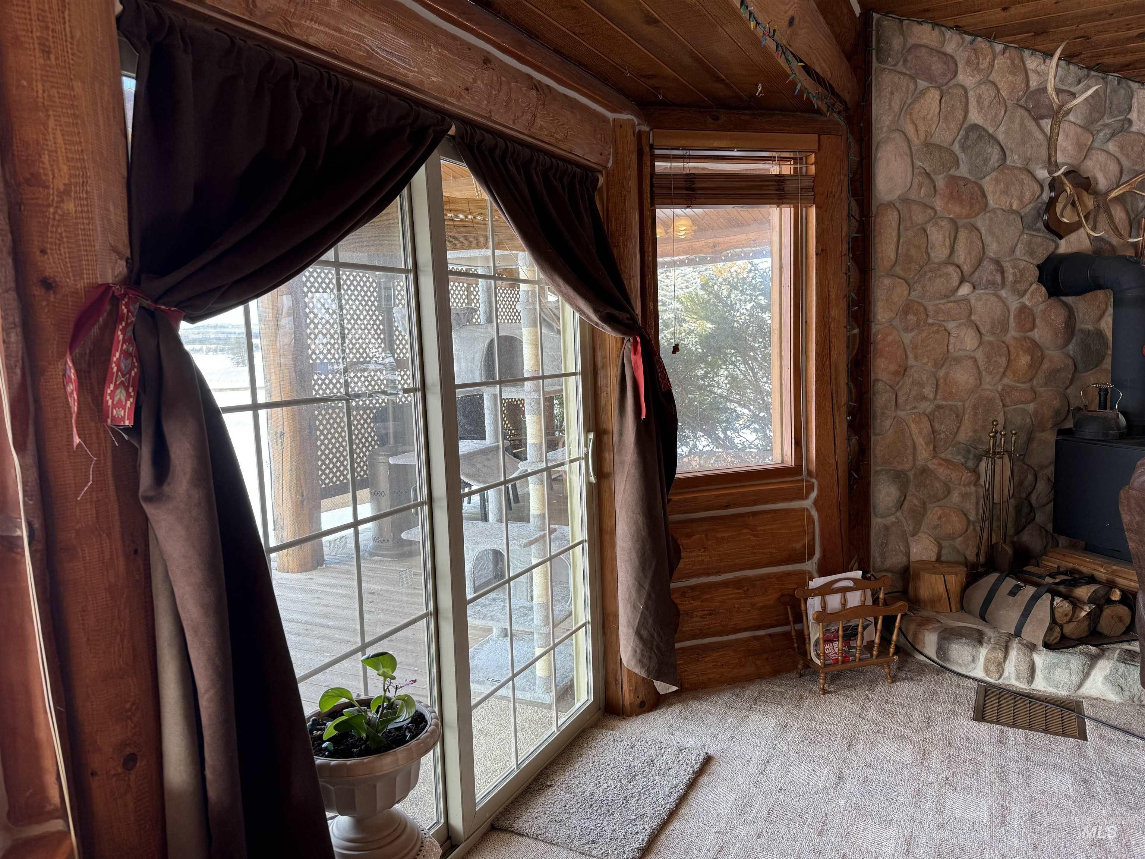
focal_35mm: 24
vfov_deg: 56.8
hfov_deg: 71.6
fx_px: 794
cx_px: 572
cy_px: 430
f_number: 1.78
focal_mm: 6.76
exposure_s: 1/120
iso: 64
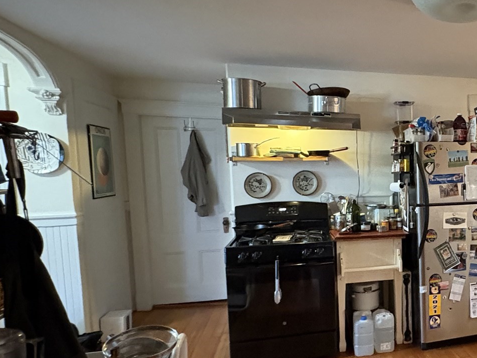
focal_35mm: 30
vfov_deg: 46.7
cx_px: 425
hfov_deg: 53.0
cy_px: 203
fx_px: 413
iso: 1250
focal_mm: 2.22
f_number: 2.2
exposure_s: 1/30
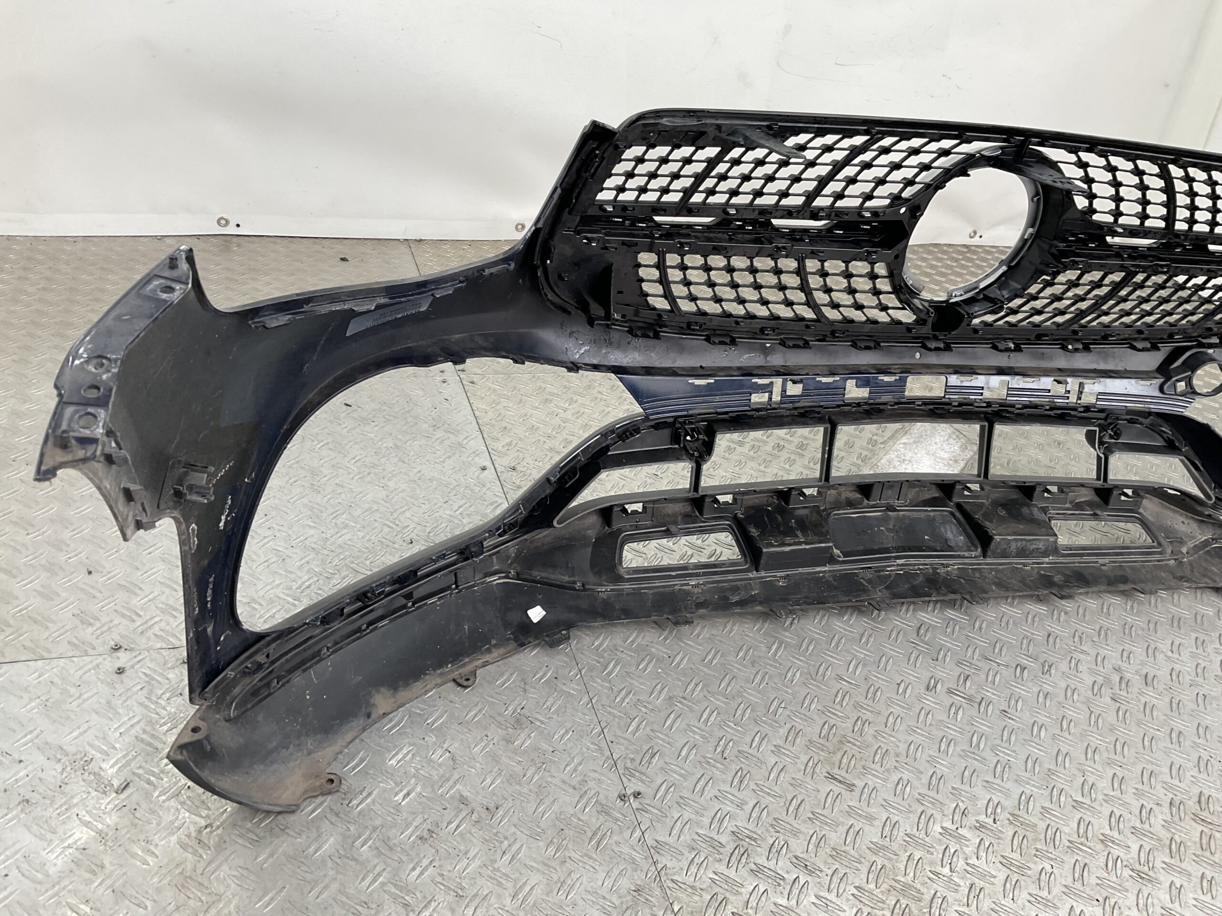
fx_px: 1024
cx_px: 611
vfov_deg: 48.2
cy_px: 458
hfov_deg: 61.7
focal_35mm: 29
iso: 25
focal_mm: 3
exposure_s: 1/120
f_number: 1.8
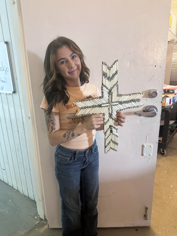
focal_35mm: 24
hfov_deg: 56.8
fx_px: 164
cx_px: 88
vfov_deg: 71.6
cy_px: 118
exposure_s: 1/40
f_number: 1.78
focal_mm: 6.86
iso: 640
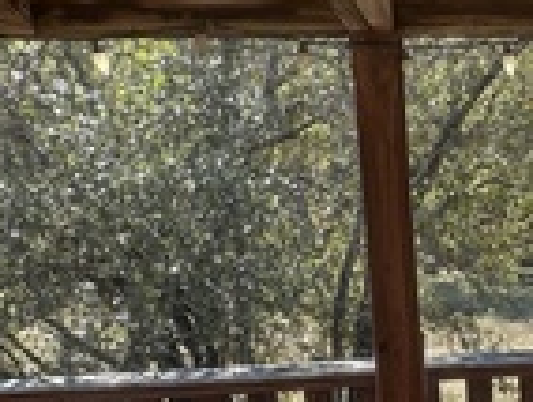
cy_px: 349
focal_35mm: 63
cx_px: 612
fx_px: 972
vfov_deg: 22.9
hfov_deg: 27.6
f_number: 2.2
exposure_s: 1/394
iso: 40
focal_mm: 2.22
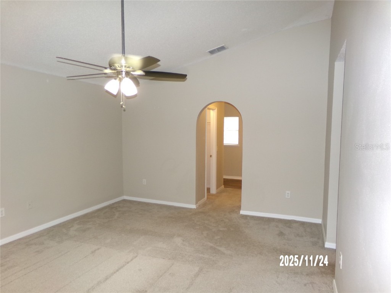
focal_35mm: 24
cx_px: 196
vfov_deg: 56.8
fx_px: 271
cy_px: 146
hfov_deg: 71.6
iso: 270
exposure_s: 1/34
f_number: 3.7
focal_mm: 4.3
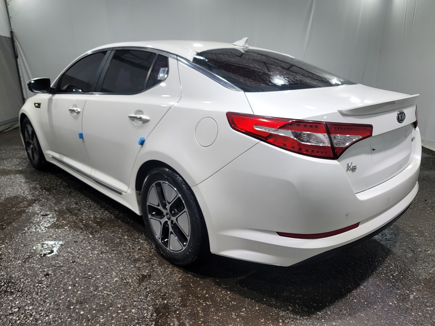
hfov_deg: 69.4
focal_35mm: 25
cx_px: 218
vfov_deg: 54.9
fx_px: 314
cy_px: 163
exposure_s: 1/120
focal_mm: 7
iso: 25
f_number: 1.8
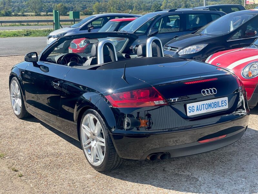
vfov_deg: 28.0
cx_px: 129
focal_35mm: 52
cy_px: 97
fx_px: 388
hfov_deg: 36.8
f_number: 2
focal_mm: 6
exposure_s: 1/872
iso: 32
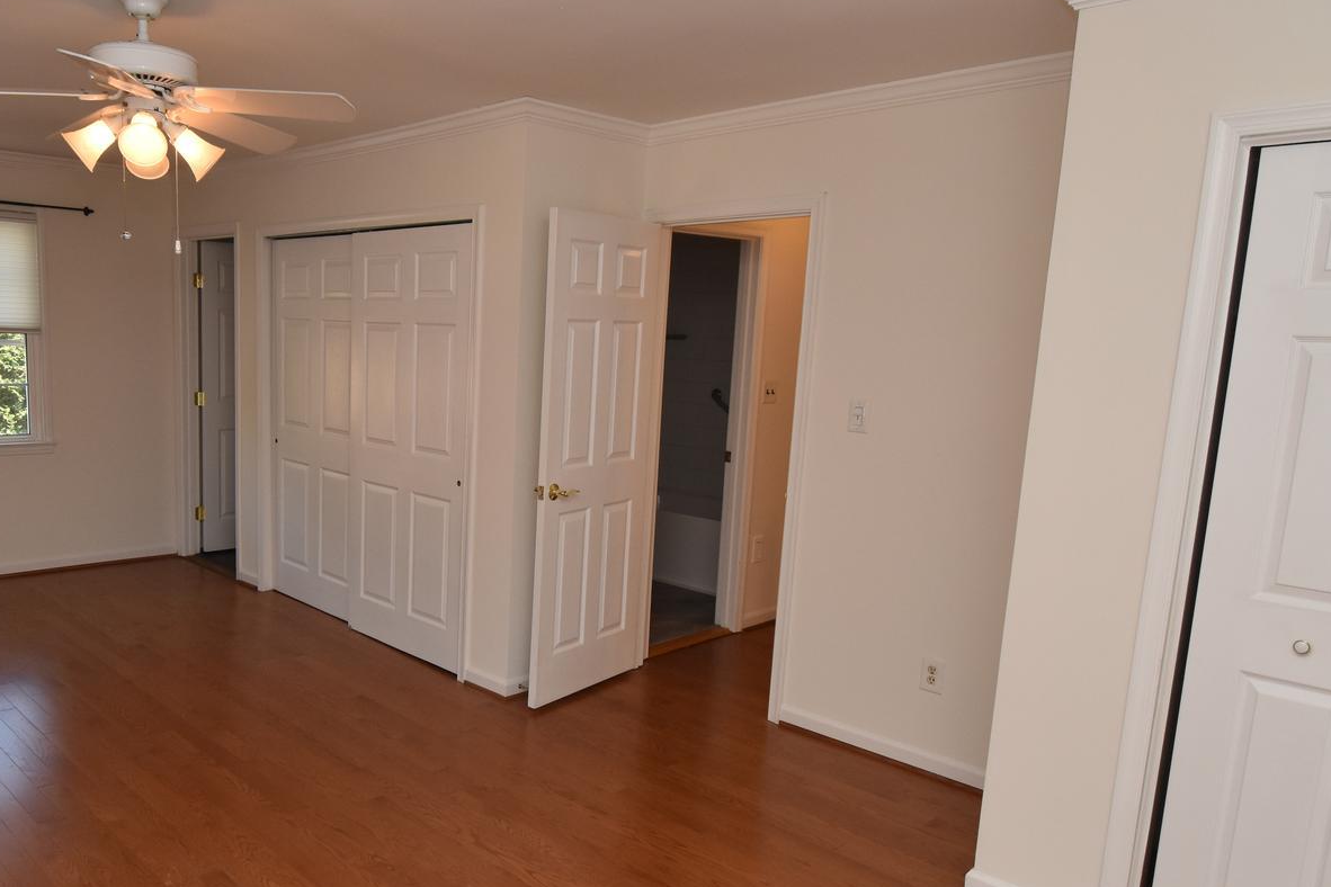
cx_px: 441
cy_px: 498
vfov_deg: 49.4
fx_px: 961
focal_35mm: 26
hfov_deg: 67.5
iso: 500
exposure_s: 1/60
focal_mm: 10
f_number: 8
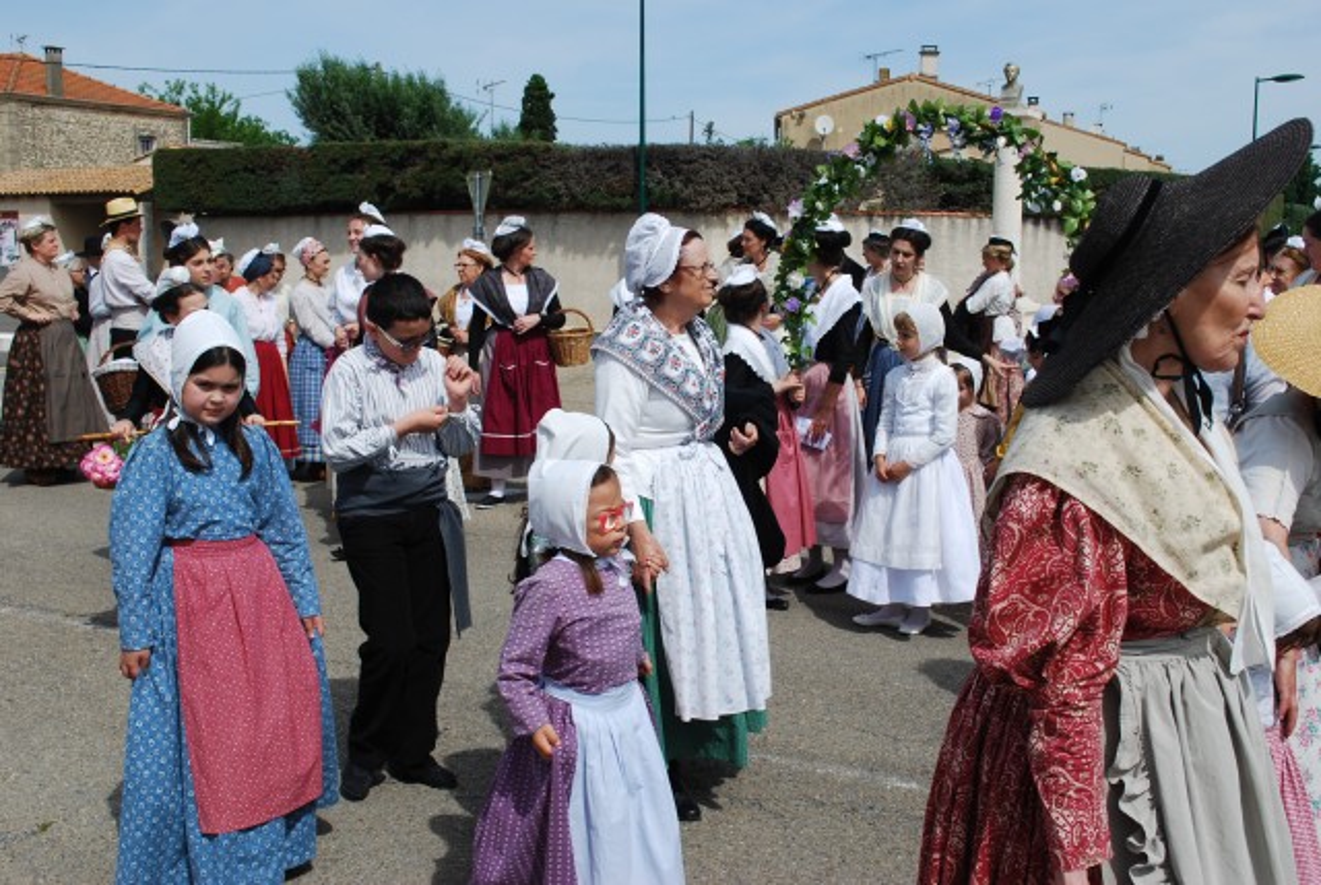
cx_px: 660
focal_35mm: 36
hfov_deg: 53.1
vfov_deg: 37.0
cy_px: 442
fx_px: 1323
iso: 100
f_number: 8
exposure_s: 1/250
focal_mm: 24
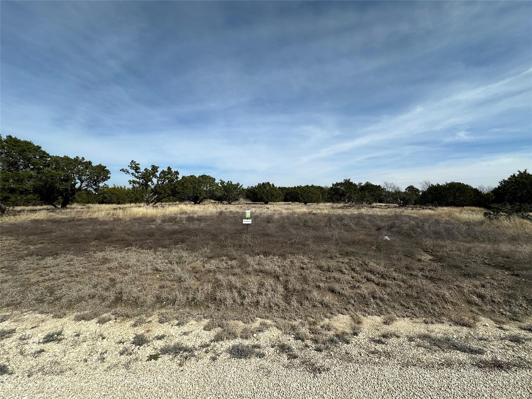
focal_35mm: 14
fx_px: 215
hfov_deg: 102.1
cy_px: 200
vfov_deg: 85.7
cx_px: 266
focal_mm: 2.22
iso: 50
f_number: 2.2
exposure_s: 1/2959
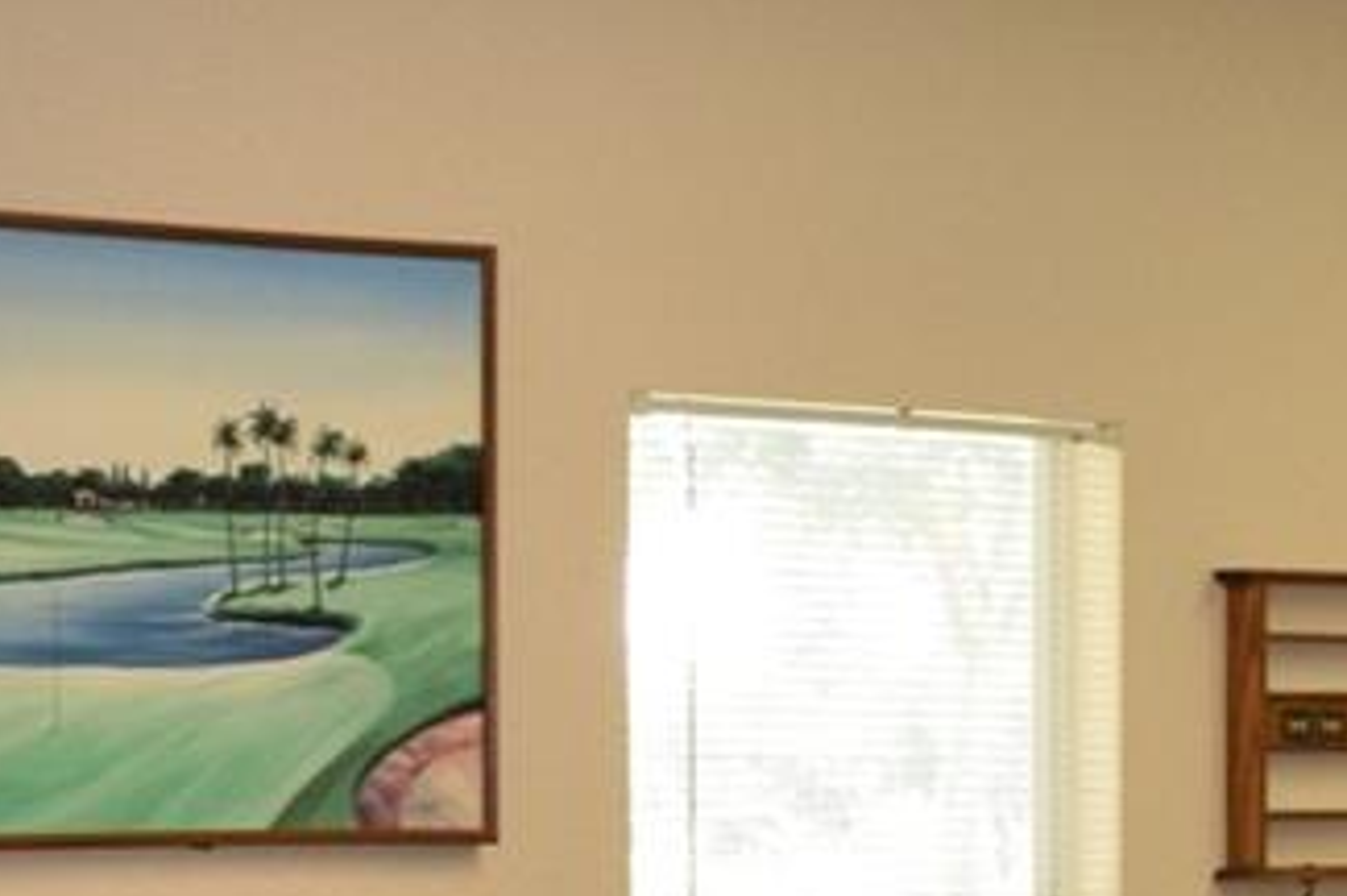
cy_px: 1738
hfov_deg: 15.2
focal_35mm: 133
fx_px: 4971
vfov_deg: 9.6
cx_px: 1359
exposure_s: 1/100
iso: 800
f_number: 5
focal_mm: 18
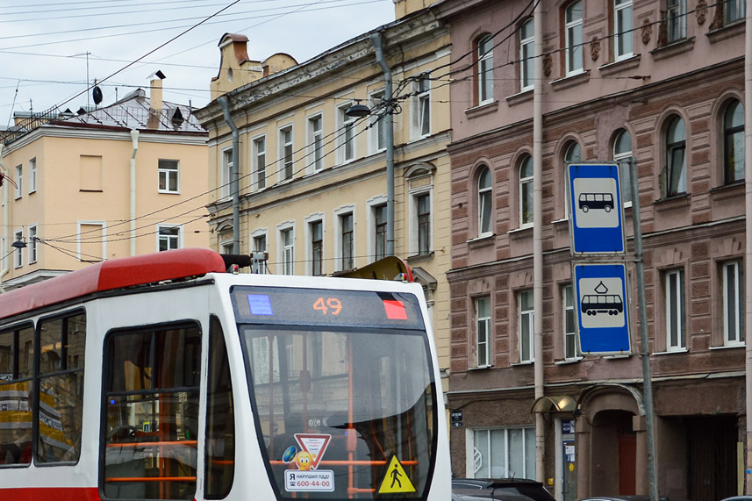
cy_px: 361
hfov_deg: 23.9
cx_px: 160
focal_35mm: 84
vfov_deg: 16.2
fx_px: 1754
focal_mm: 32
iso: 400
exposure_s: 1/400
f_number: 5
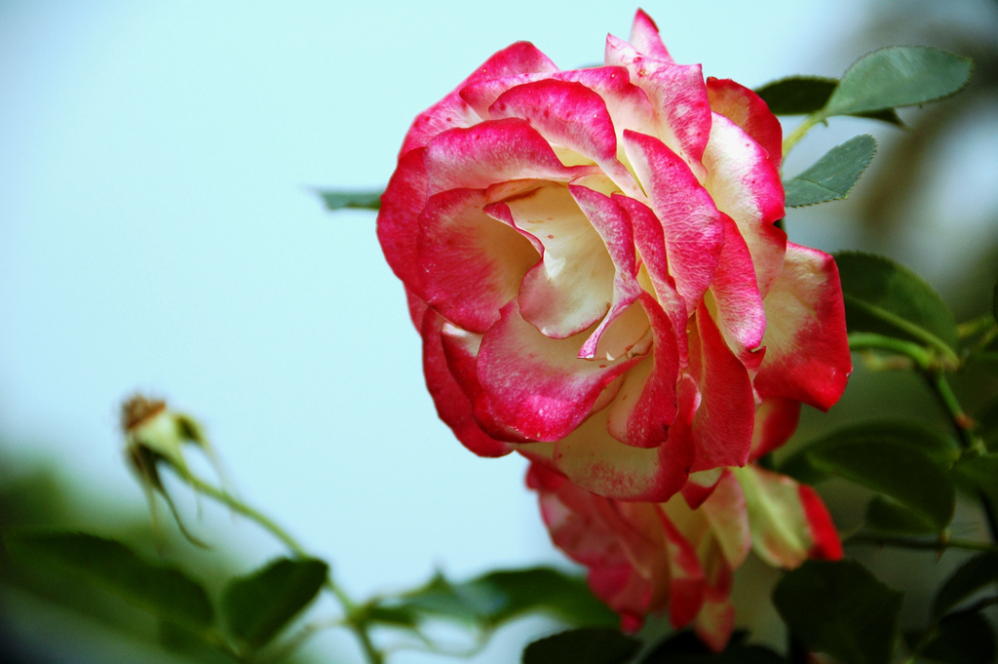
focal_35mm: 195
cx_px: 499
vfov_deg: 7.0
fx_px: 5401
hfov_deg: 10.6
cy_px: 332
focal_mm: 130
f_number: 5.6
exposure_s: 1/1250
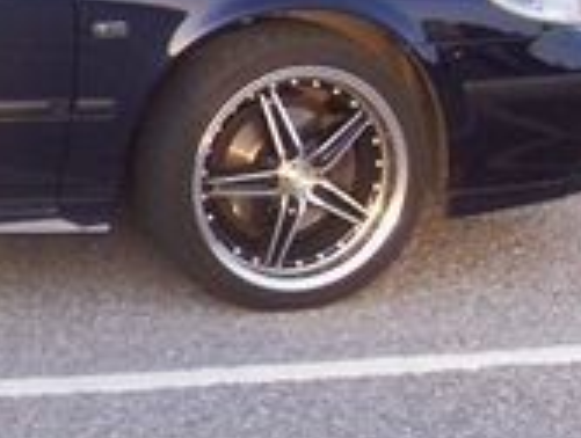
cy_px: 149
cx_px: -348
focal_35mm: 130
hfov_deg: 14.0
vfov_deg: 11.4
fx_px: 2187
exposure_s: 1/110
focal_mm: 5.6
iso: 80
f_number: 2.7
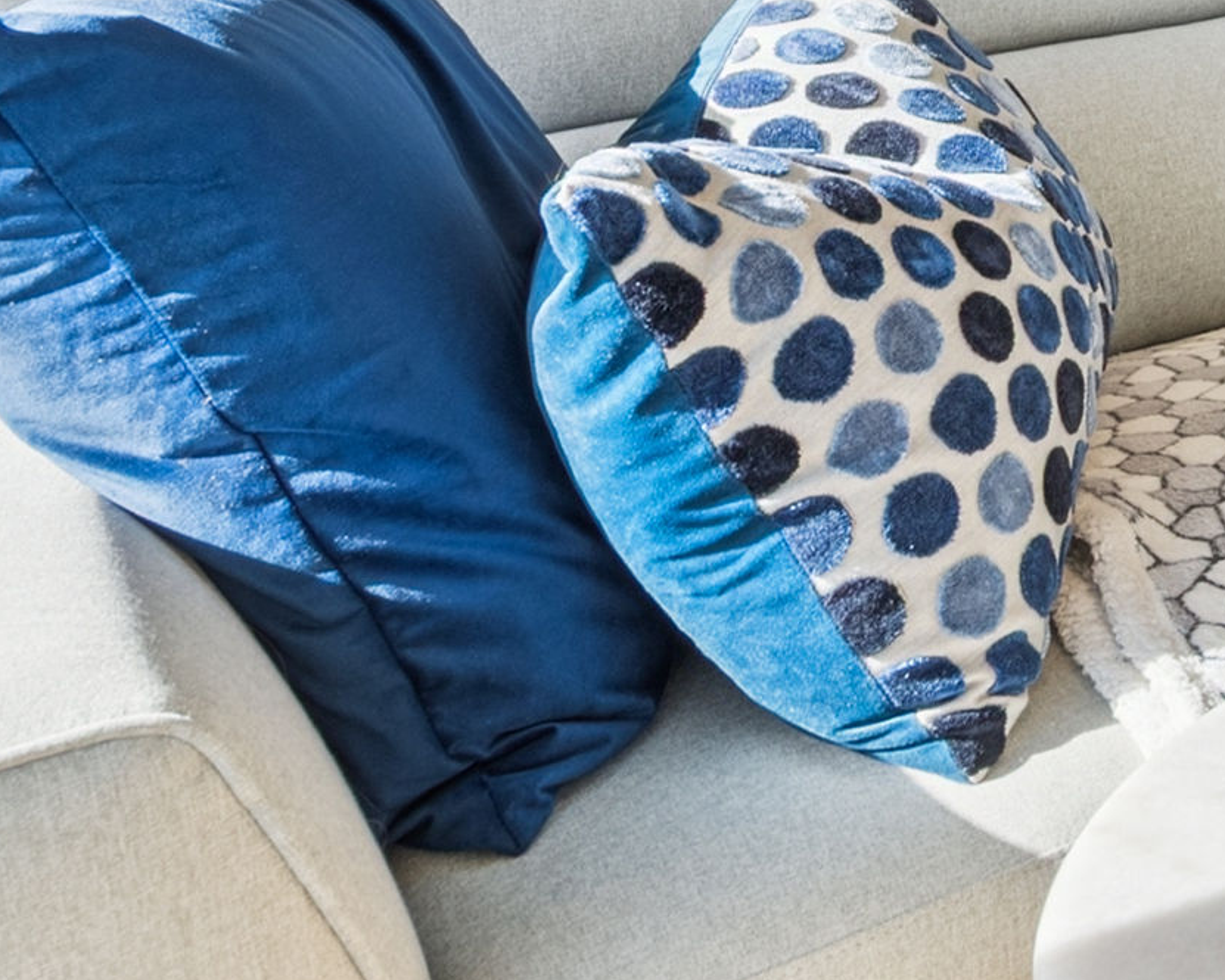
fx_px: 2212
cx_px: 2071
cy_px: -404
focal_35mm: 61
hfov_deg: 22.2
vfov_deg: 21.7
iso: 200
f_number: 11
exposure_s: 1/15
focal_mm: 15
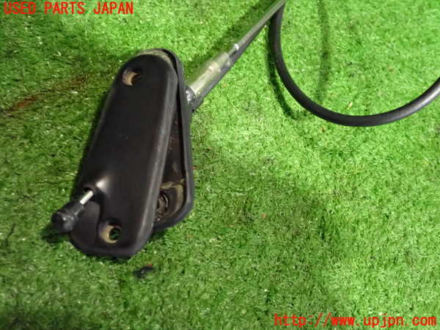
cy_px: 165
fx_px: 458
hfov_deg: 51.4
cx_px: 220
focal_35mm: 36
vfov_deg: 39.7
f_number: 2.5
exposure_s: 1/60
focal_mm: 6.37
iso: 2500
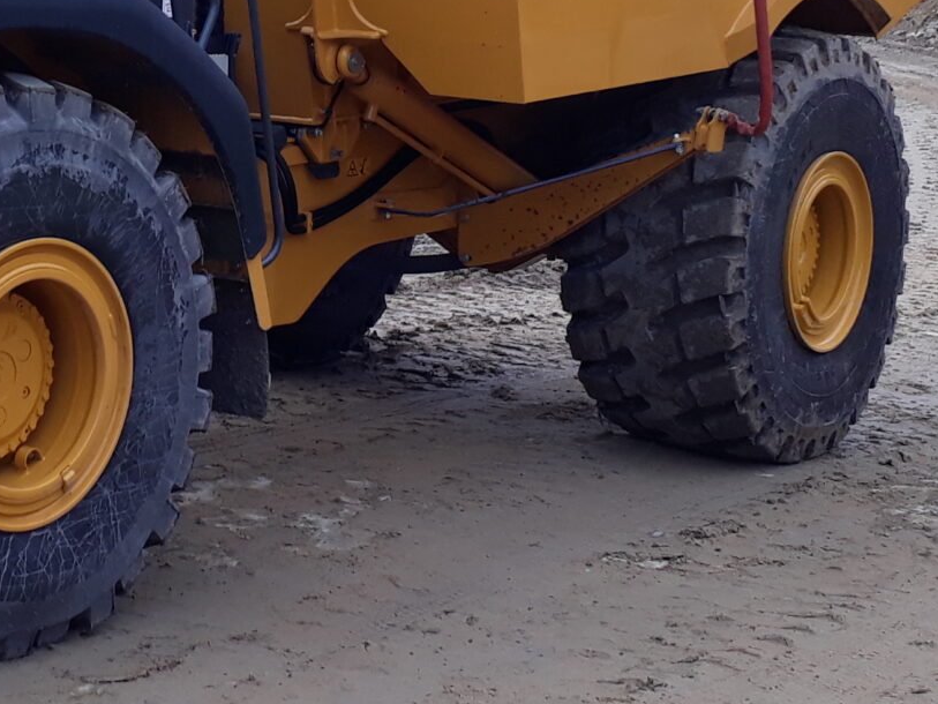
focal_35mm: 85
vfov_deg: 17.1
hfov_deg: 22.5
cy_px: 58
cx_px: 119
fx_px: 2304
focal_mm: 3.6
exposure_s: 1/191
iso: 40
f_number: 1.9
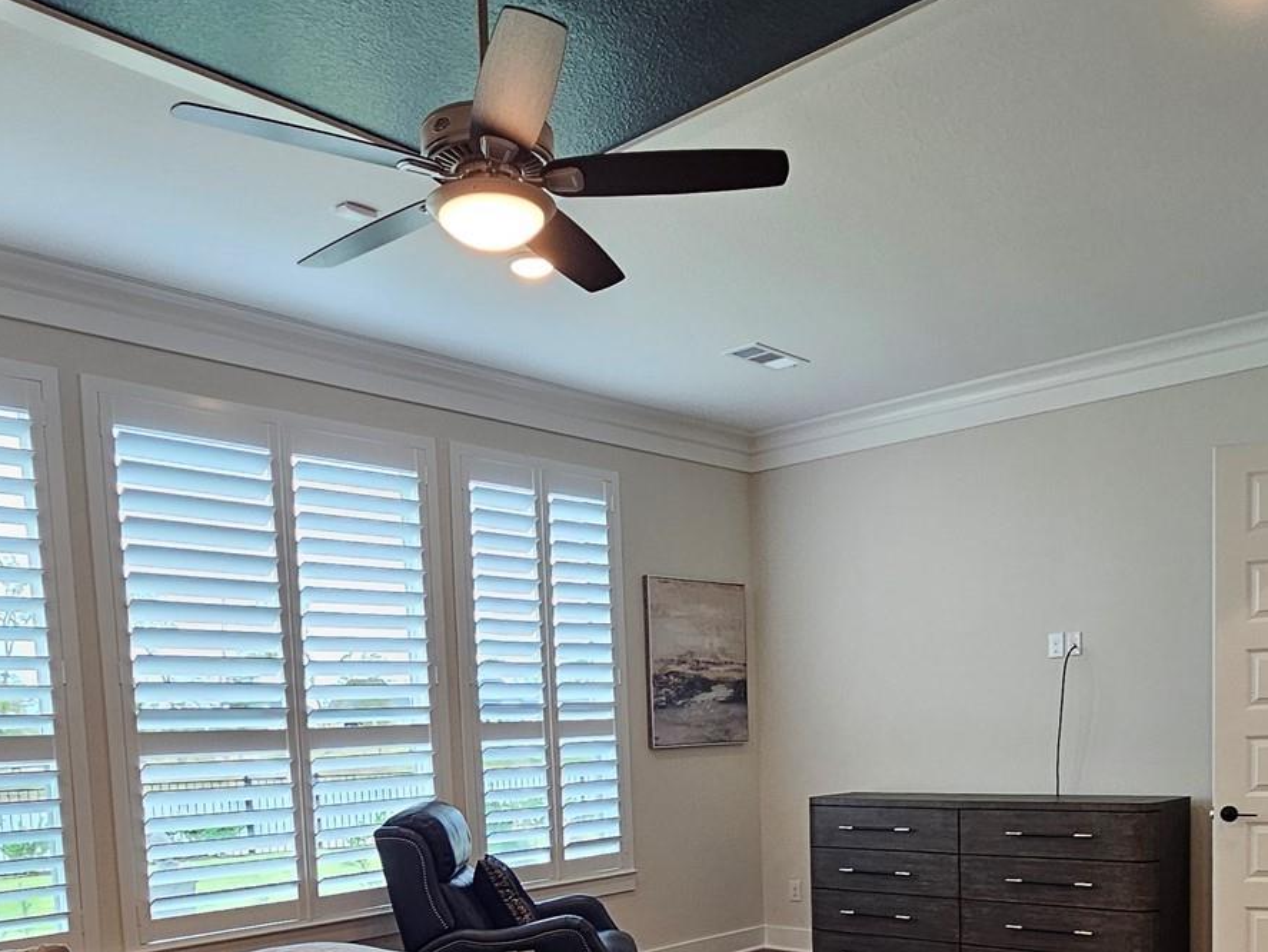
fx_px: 1099
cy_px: 838
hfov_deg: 59.9
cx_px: 679
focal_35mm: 30
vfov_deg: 43.2
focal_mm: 2.2
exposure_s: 1/60
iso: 80
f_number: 2.2
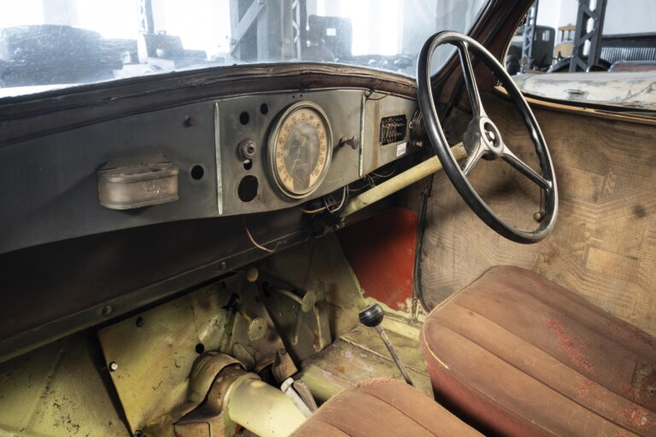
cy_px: 218
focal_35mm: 30
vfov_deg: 43.6
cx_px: 328
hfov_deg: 61.9
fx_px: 547
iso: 100
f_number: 9
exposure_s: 13
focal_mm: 30
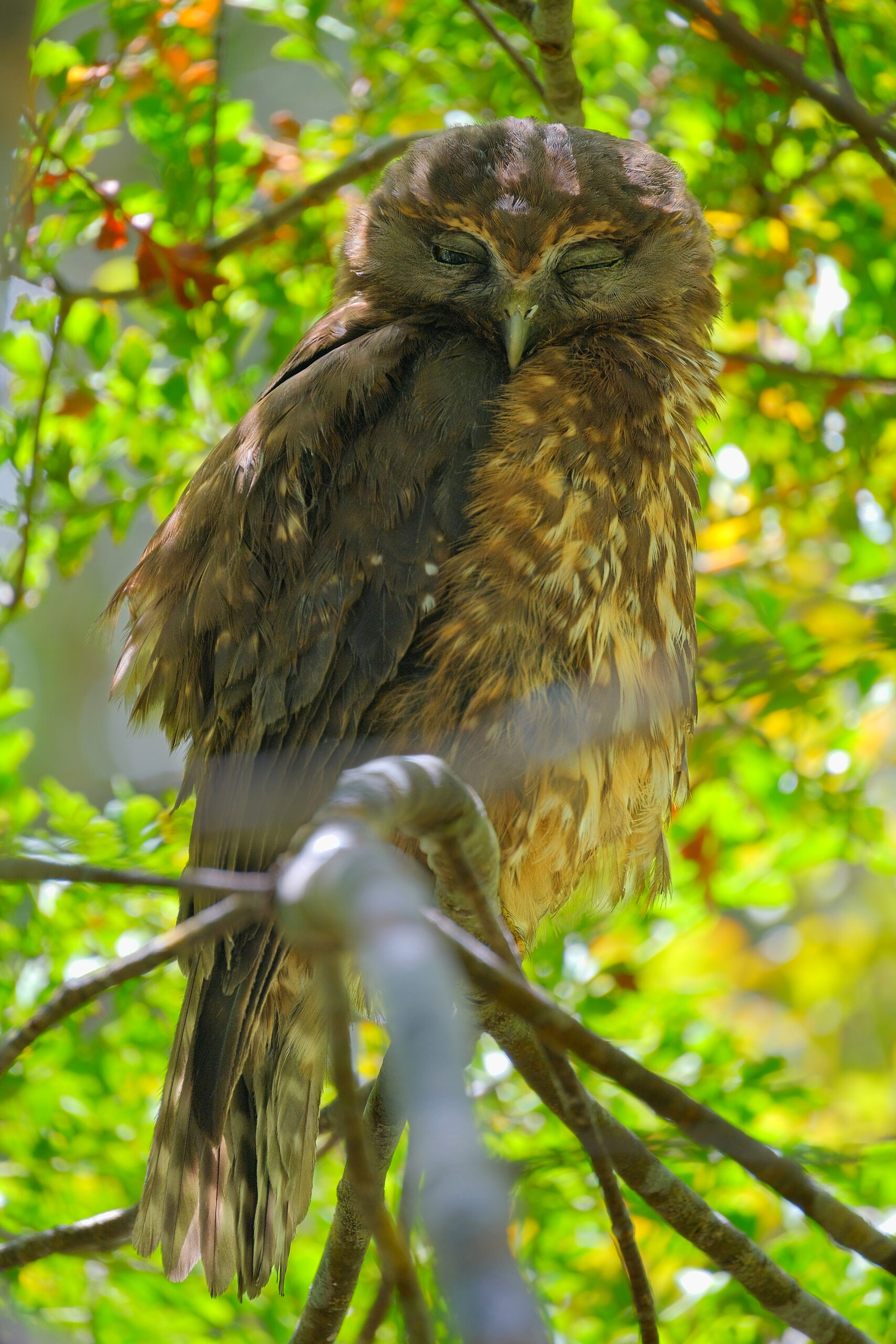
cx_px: 448
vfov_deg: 3.4
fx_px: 22395
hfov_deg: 2.3
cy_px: 672
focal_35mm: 600
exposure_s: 1/85
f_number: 5.6
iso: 640
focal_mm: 400
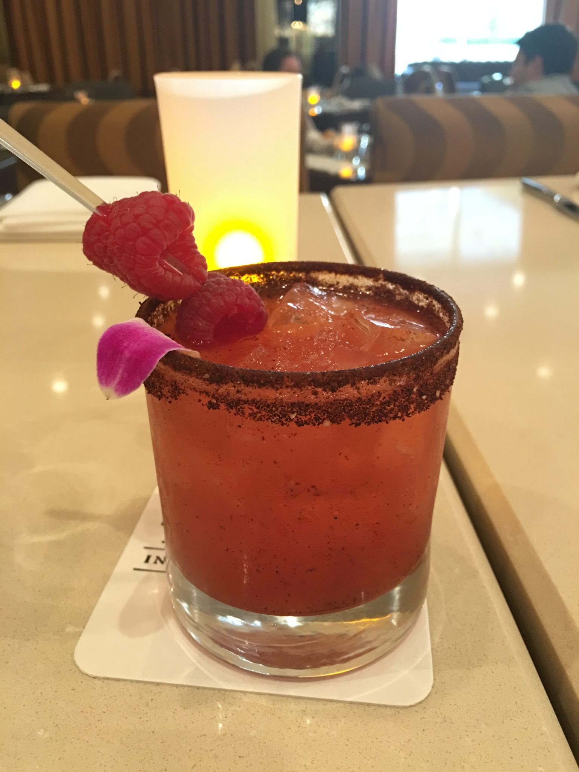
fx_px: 647
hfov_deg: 48.2
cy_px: 386
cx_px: 290
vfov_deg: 61.7
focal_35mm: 29
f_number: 2.2
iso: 80
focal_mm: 4.15
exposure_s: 1/4
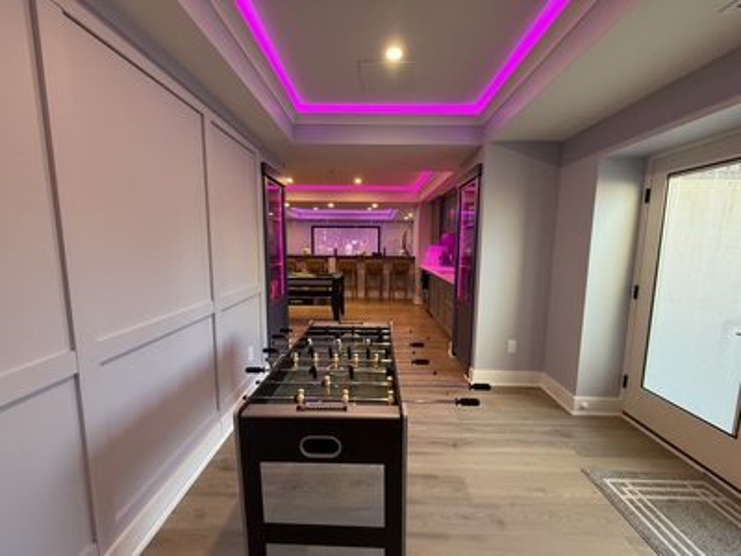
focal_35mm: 14
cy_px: 278
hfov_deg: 102.1
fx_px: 300
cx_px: 370
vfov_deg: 85.7
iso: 400
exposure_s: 1/71
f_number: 2.2
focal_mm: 2.22
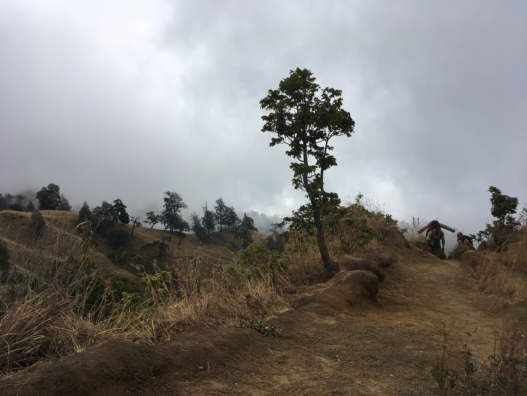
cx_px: 264
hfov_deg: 61.7
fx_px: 442
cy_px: 198
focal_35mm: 29
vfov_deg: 48.2
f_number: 2.2
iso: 25
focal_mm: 4.15
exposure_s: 1/1709
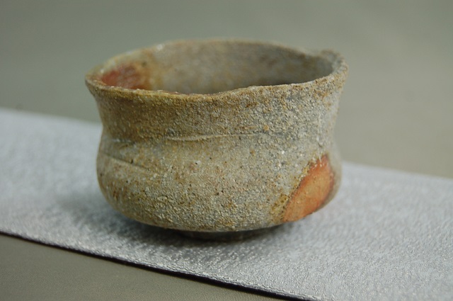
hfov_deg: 31.9
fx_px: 792
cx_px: 226
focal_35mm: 63
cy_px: 150
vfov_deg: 21.5
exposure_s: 1/30
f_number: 5.3
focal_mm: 42
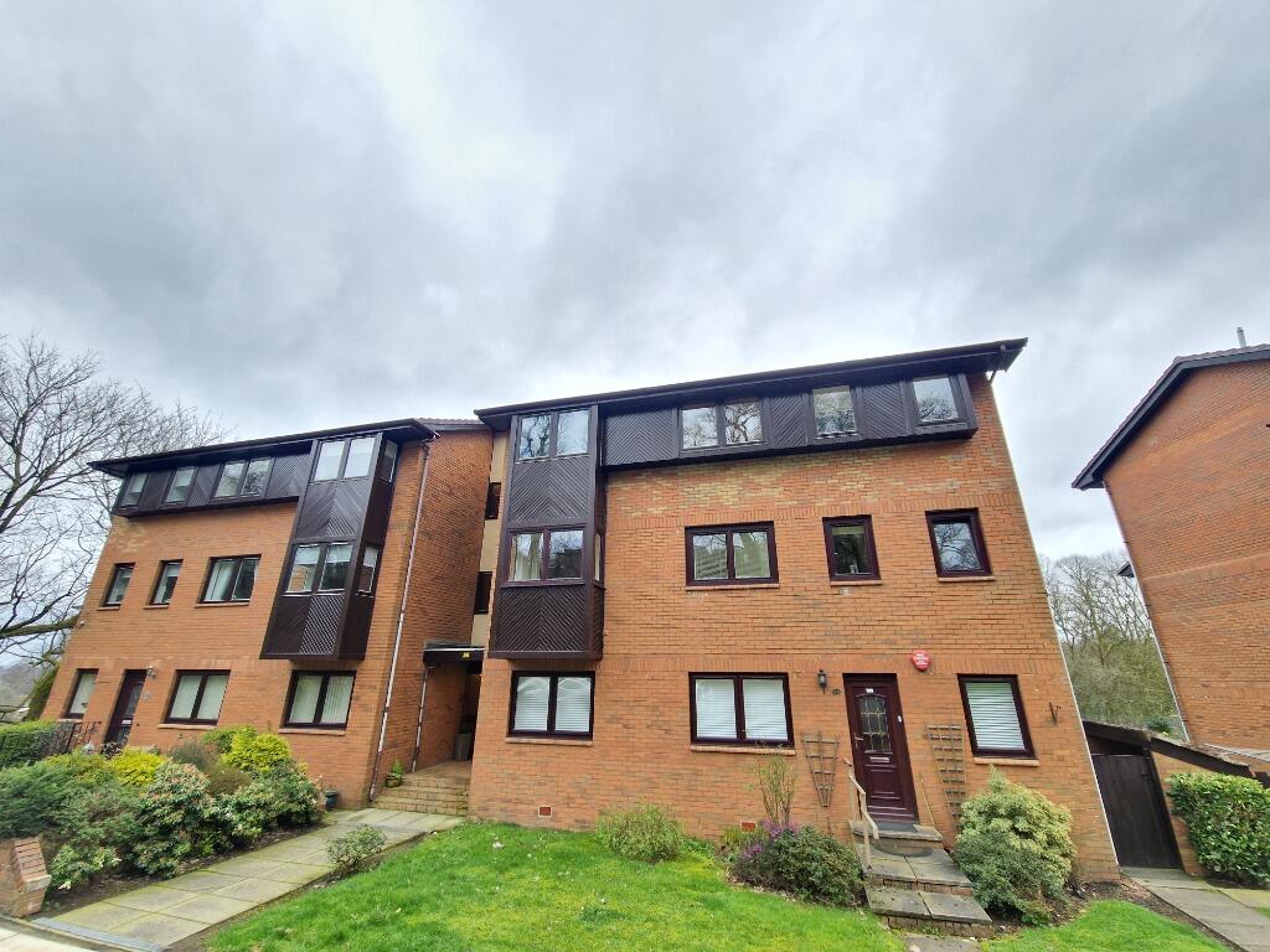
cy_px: 476
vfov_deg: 89.9
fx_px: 477
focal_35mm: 13
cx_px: 635
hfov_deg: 106.2
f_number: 2.2
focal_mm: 2.2
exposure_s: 1/50
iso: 80
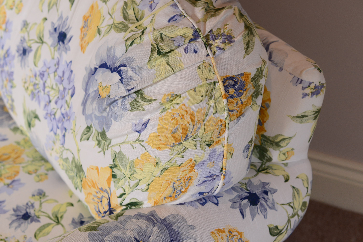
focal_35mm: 50
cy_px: 121
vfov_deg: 27.0
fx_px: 504
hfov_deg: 39.6
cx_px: 182
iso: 1250
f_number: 5
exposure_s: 1/160
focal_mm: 50
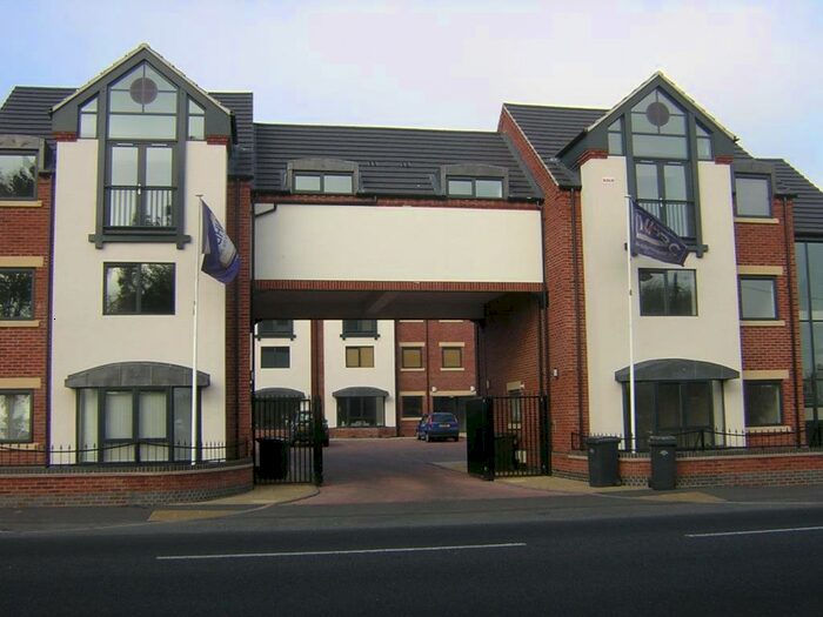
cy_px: 308
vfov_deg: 39.7
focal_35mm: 36
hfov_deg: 51.4
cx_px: 412
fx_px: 856
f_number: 5.2
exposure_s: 1/158
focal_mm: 4.7
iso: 100
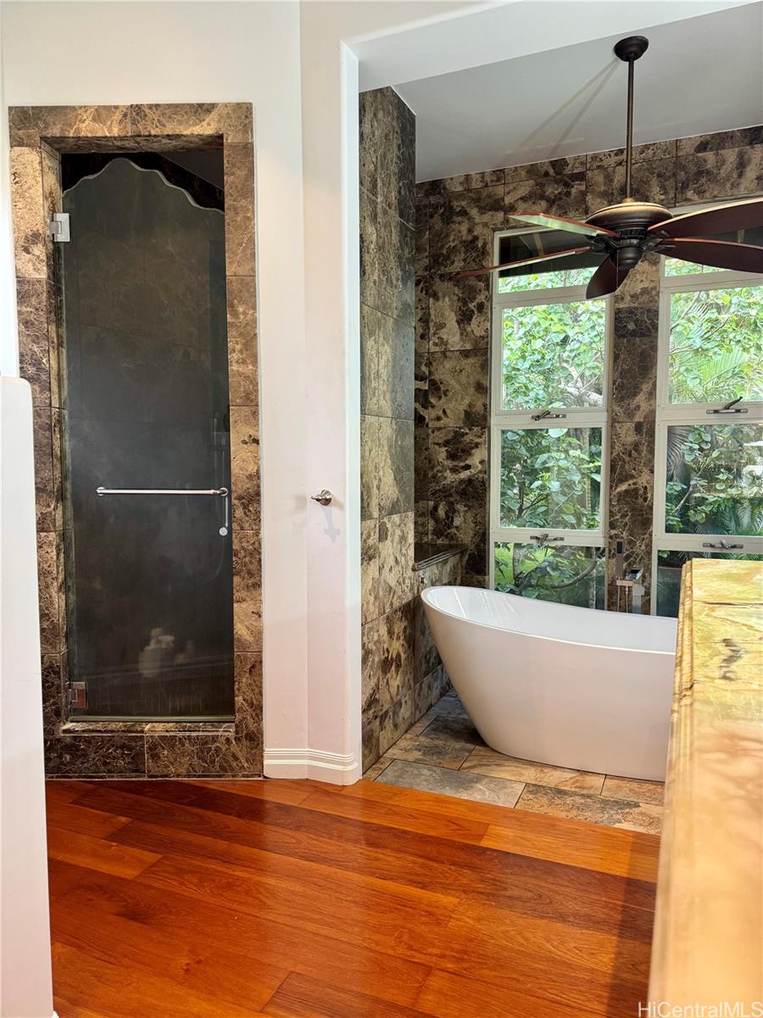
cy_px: 509
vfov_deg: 71.6
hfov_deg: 56.8
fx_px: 705
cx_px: 382
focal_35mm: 24
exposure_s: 1/60
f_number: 1.78
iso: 250
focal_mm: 6.76
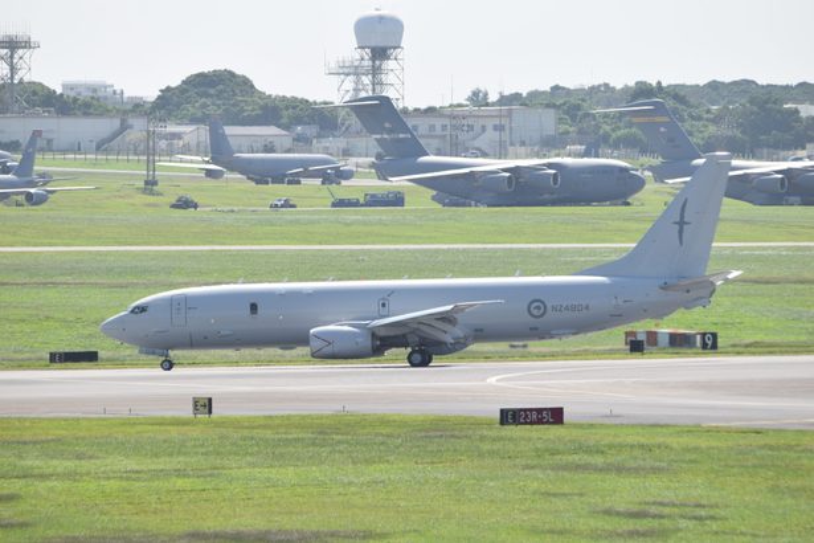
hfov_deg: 4.6
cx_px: 407
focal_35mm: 450
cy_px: 272
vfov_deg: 3.1
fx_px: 10174
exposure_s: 1/1000
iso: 200
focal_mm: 300
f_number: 8
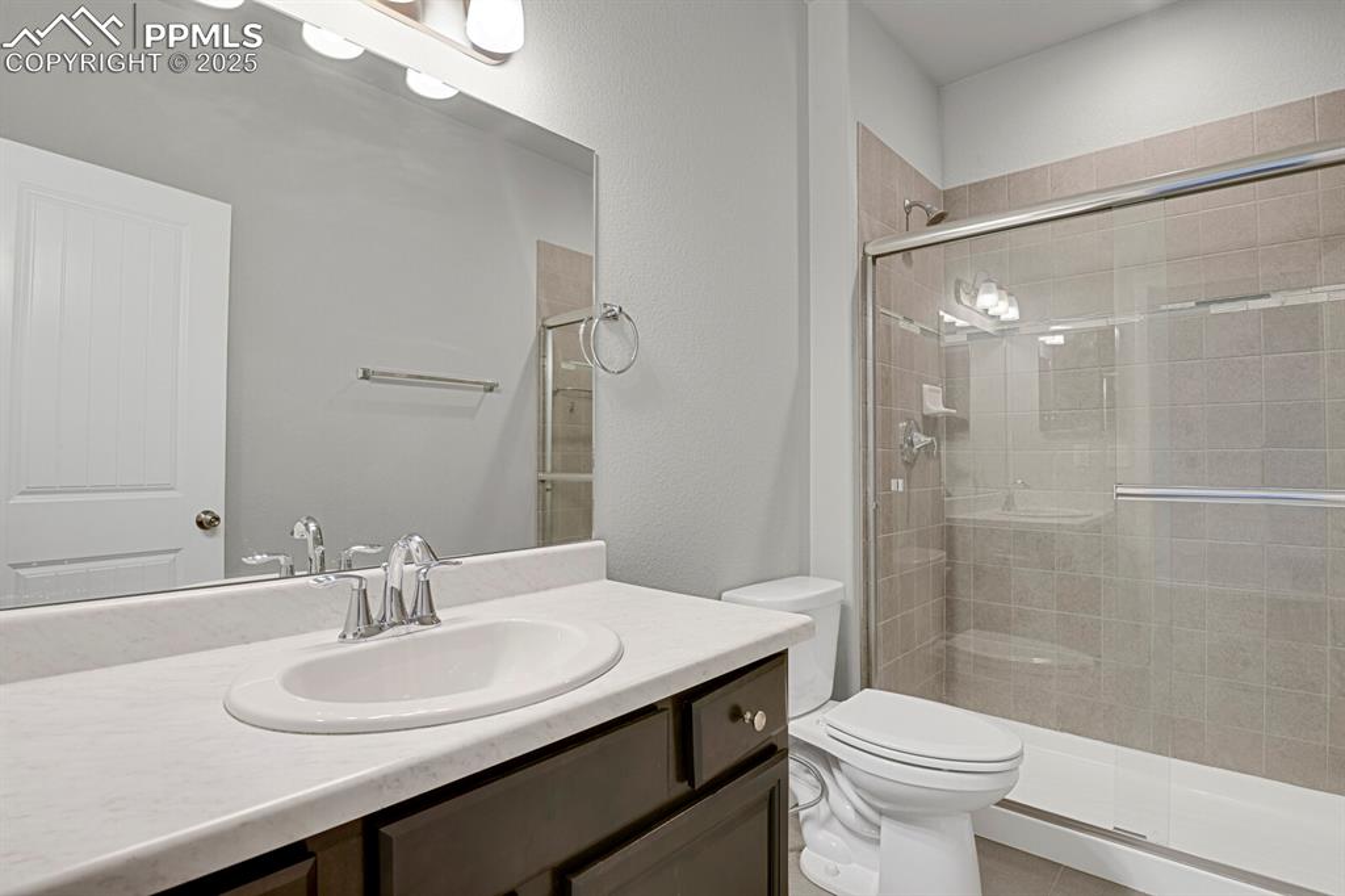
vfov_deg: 70.4
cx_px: 672
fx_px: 635
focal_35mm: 17
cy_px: 448
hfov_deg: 93.3
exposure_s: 4
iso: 250
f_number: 8
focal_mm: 17
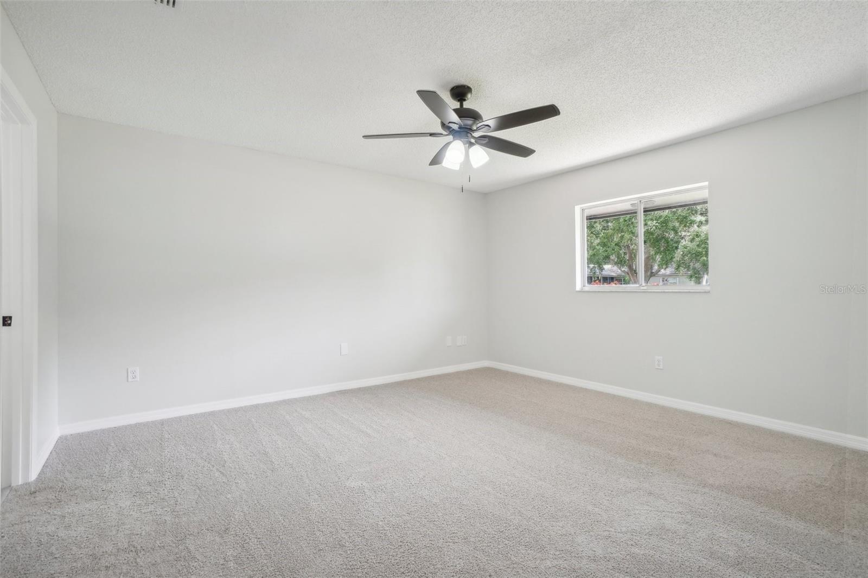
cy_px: 289
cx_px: 434
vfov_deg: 77.3
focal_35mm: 15
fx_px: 362
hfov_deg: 100.4
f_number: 8
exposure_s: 1/40
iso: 400
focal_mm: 10
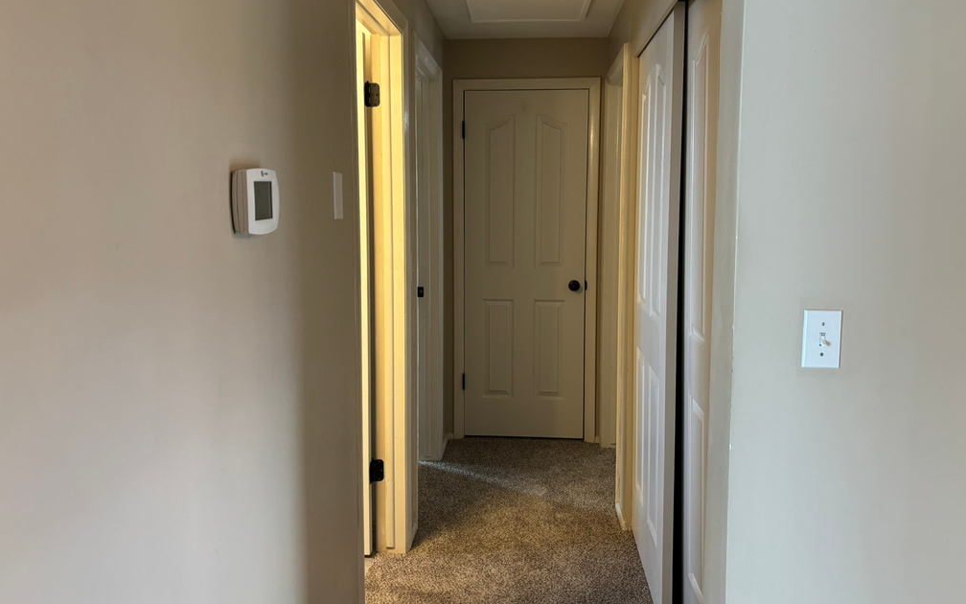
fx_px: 737
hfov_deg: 66.5
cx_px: 490
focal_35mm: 28
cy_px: 259
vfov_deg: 44.4
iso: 160
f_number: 1.6
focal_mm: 5.96
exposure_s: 1/60
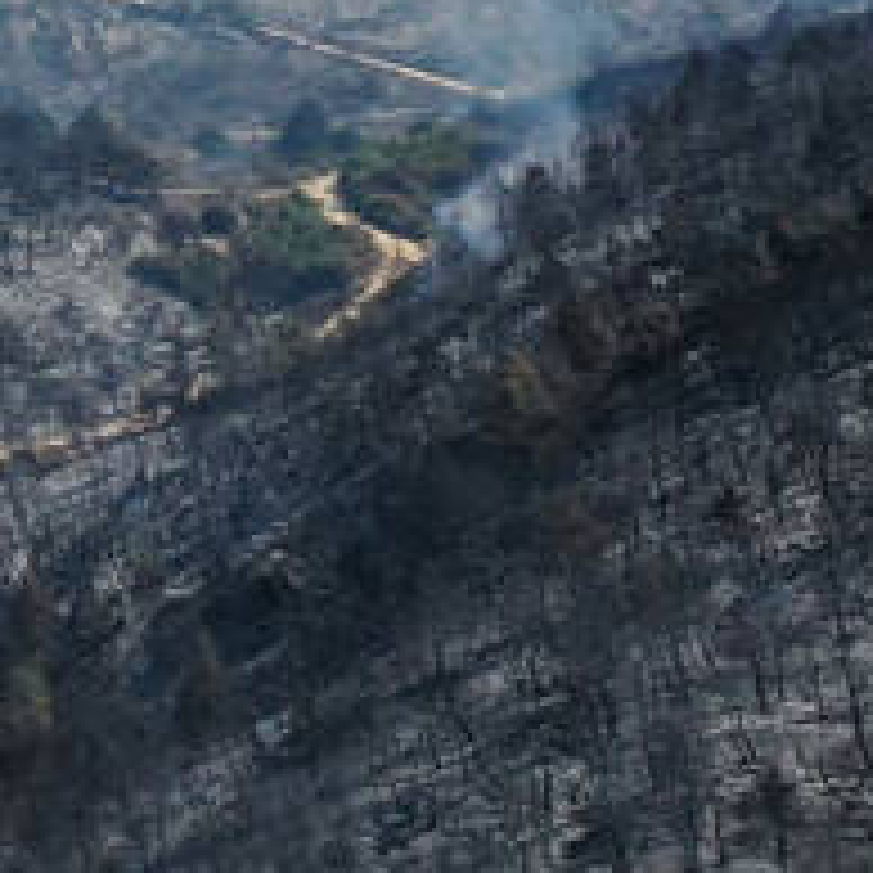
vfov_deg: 11.7
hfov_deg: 11.0
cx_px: -756
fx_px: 4194
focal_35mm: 147
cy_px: -58
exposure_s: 1/8000
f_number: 2.8
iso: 400
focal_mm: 10.26
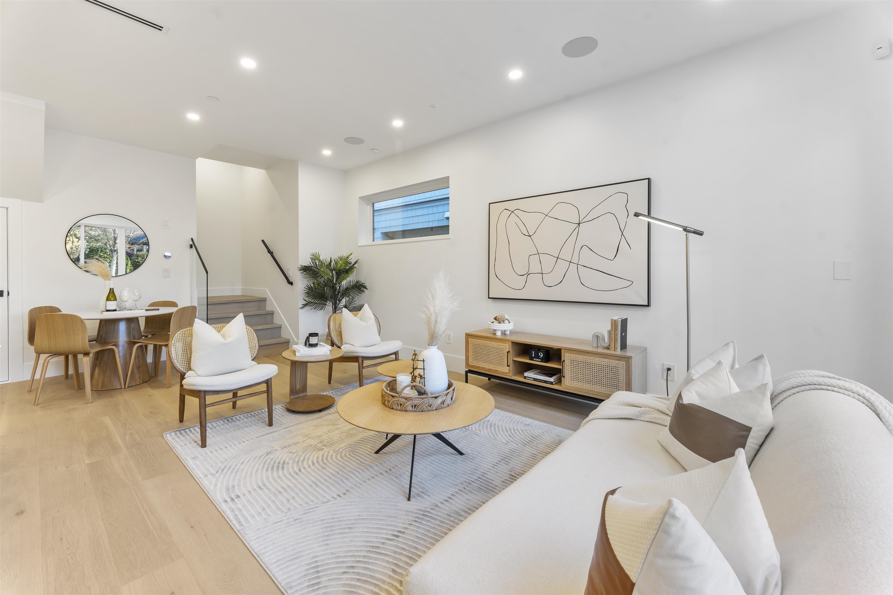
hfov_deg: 104.3
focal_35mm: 14
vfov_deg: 81.2
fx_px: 347
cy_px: 298
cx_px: 446
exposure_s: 1/1.25
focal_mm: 14
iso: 100
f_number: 9
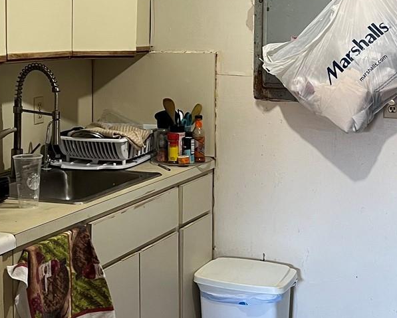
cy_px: 71
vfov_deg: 22.2
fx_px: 799
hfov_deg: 27.8
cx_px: 139
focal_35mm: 68
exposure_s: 1/60
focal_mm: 5.7
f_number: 1.5
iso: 200
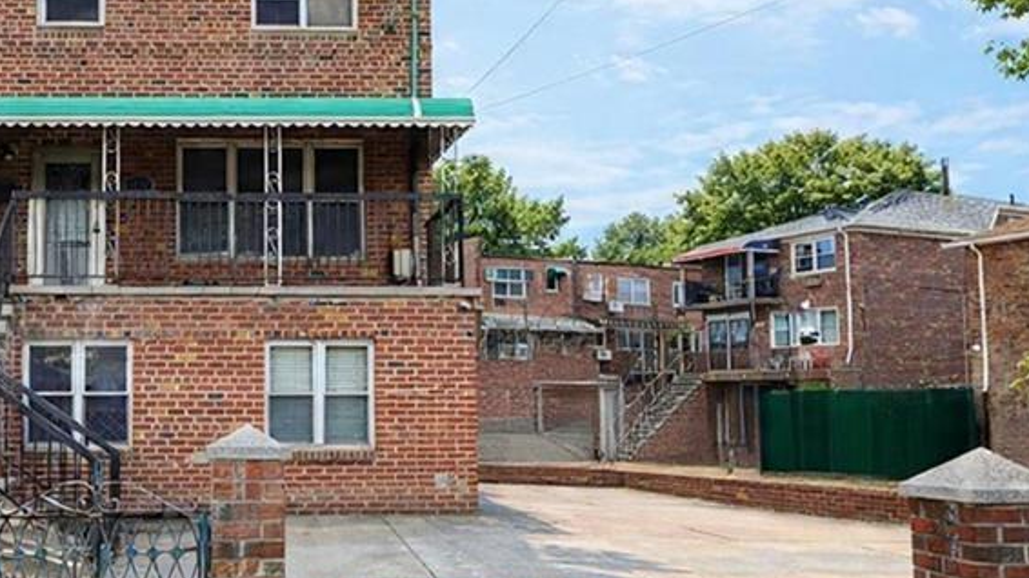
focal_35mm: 37
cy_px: 311
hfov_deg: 51.1
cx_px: 222
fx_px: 1008
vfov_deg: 32.0
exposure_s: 1/100
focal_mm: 19.5
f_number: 7.1
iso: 100
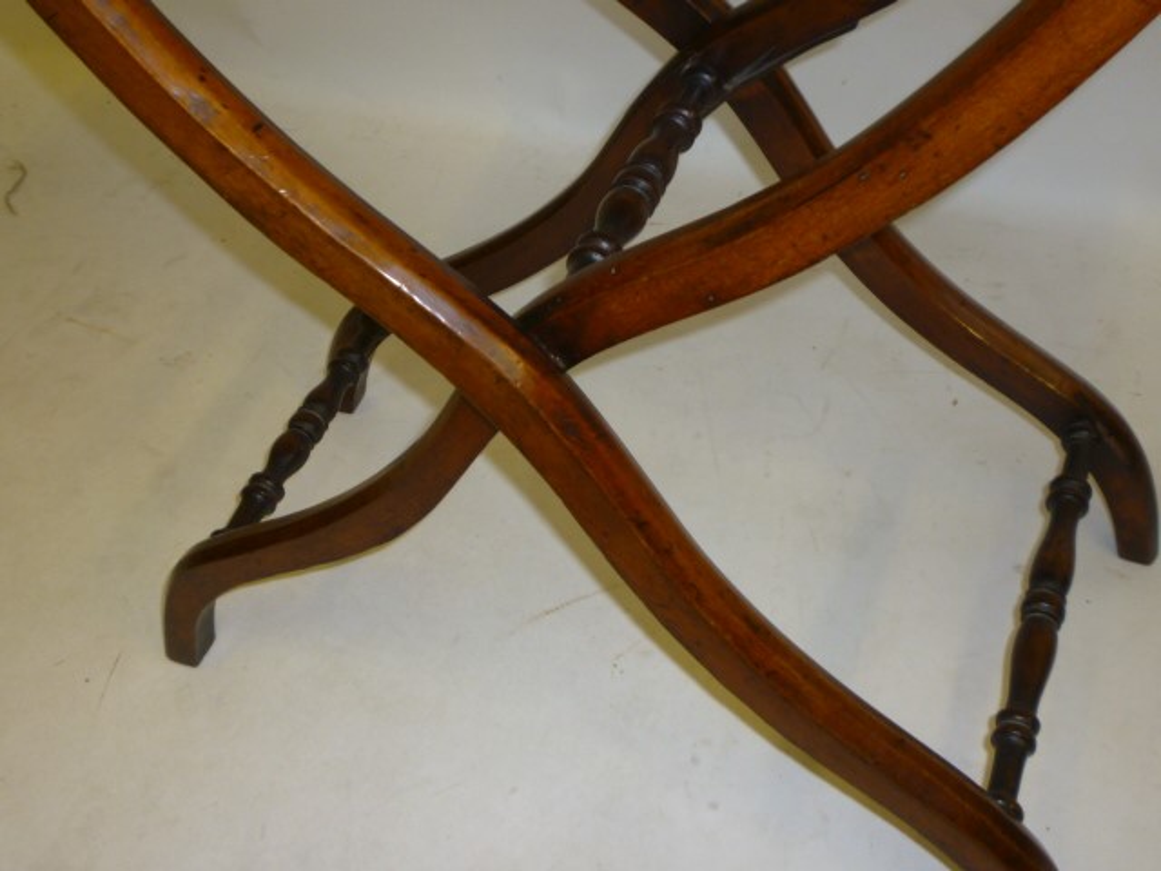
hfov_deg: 46.8
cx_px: 580
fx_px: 1342
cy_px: 436
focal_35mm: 40
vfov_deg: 36.0
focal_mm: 5.2
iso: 100
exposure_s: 1/30
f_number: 3.3
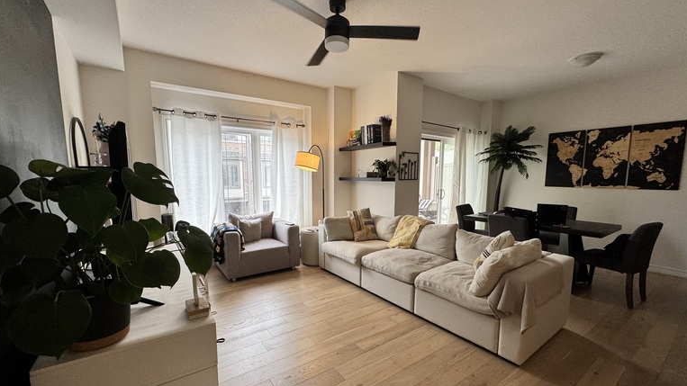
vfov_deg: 66.9
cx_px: 347
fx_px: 291
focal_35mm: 16
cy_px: 211
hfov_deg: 99.4
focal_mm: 2.22
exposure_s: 1/120
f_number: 2.2
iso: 125
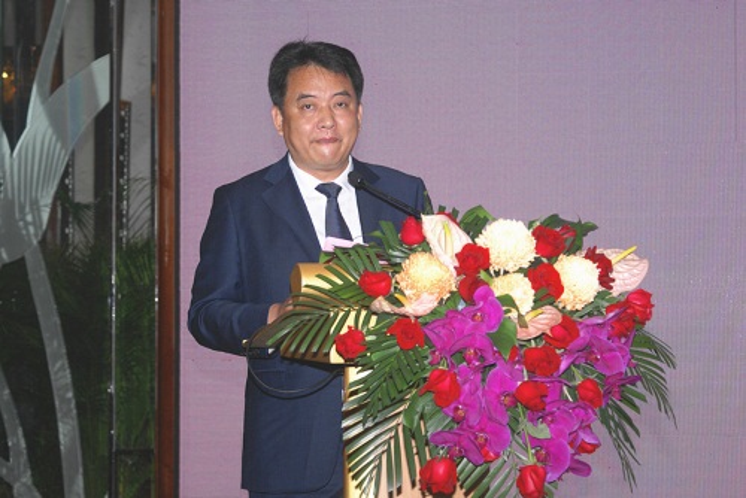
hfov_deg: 19.4
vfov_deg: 13.1
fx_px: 2177
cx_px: 373
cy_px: 249
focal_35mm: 105
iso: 400
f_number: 5.6
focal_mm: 70
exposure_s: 1/125
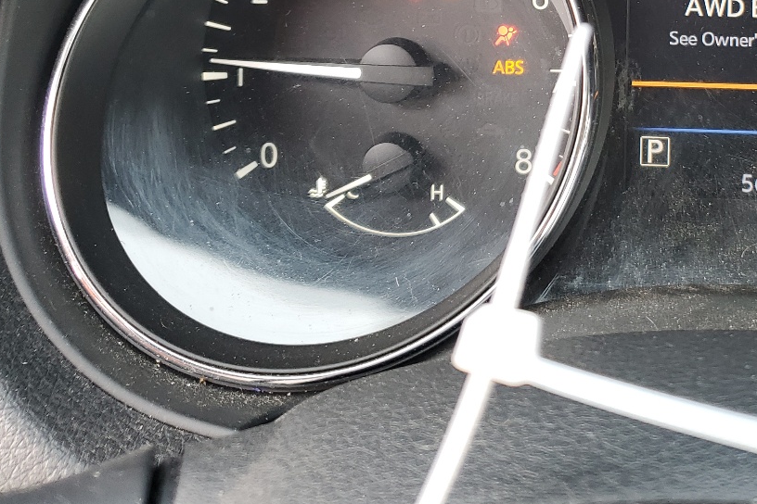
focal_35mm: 53
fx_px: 1114
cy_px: 6
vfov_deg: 24.4
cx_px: 674
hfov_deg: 35.4
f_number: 1.5
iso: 52
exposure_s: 1/60.2
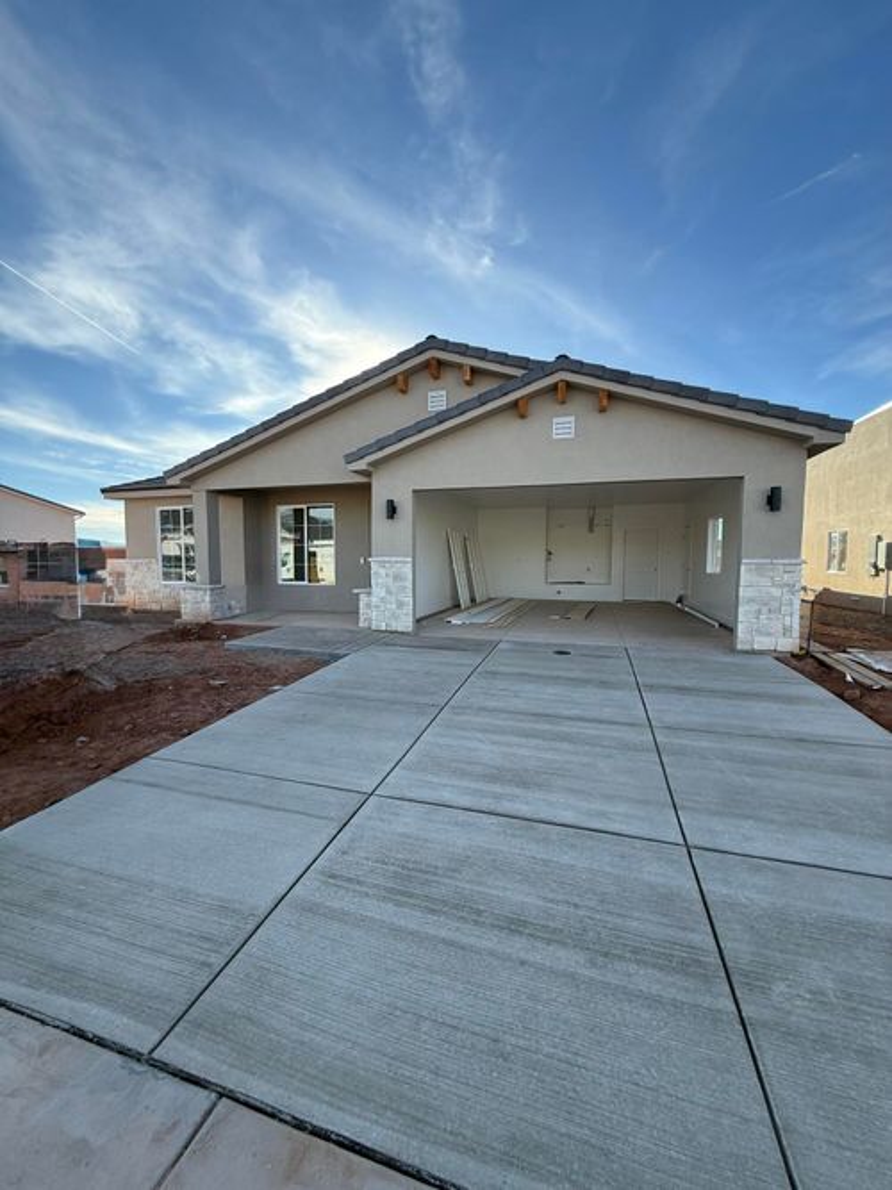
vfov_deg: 102.1
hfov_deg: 85.7
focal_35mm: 14
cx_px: 446
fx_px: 481
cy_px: 595
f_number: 2.2
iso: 64
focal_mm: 2.22
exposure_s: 1/686
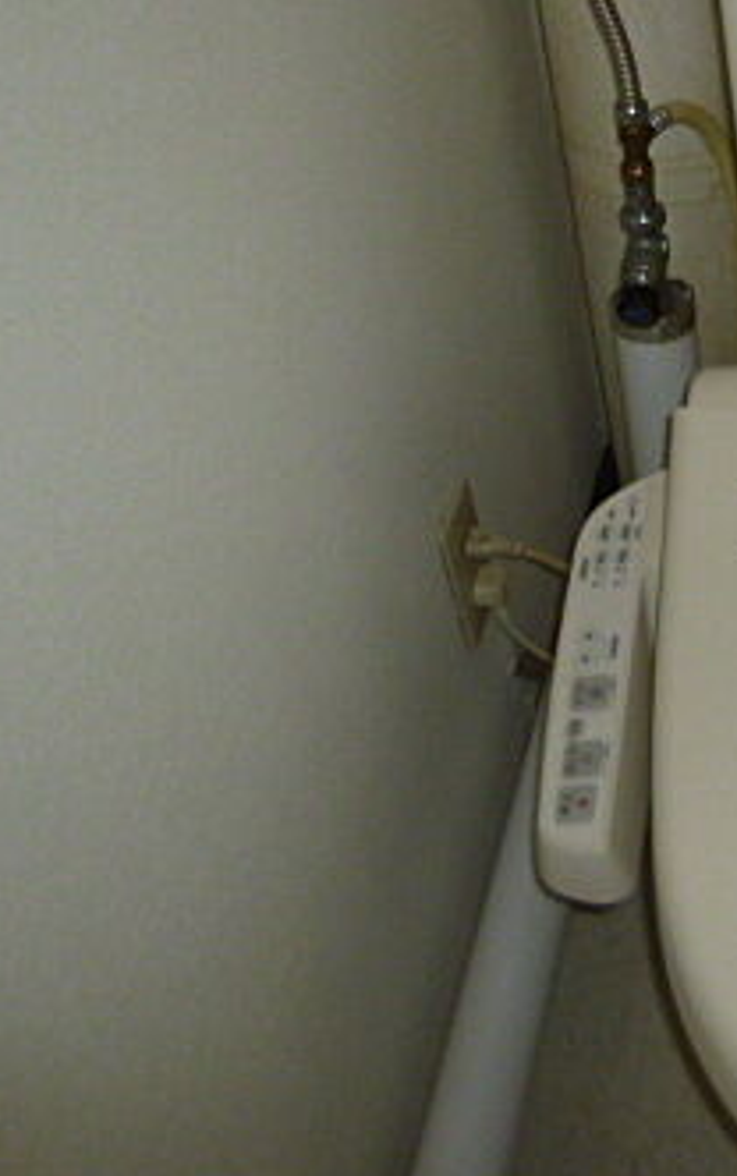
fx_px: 1572
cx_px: 989
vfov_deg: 40.9
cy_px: 507
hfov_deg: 23.1
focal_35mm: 49
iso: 200
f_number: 2.5
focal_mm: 4.3
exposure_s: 1/60
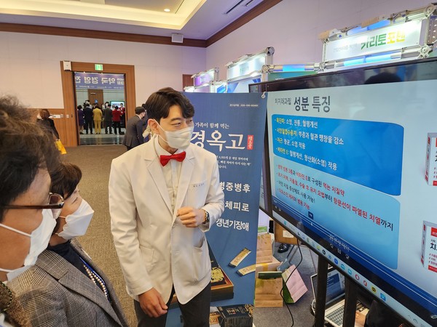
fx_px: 290
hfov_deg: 73.9
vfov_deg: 58.9
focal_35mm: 23
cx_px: 218
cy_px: 164
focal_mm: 6.4
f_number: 1.8
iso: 200
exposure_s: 1/120
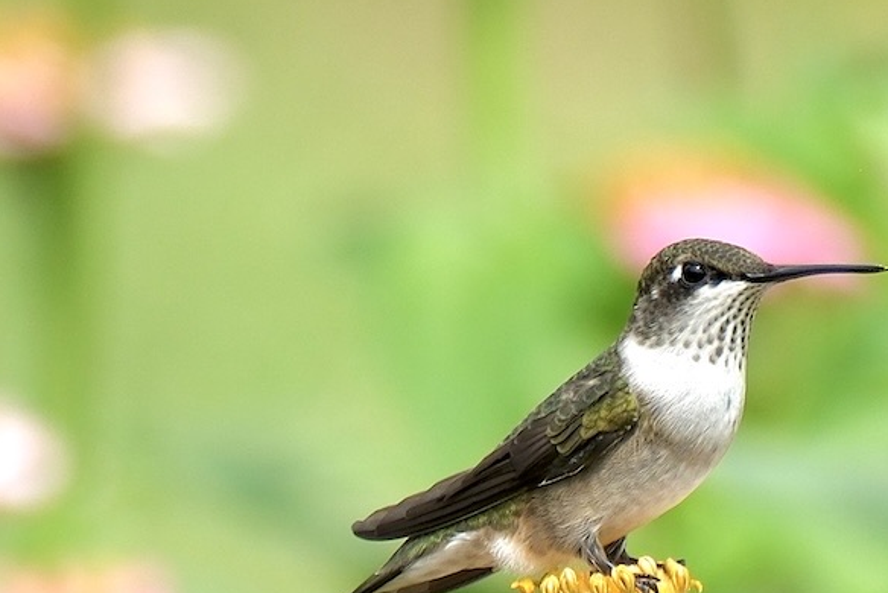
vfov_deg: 2.0
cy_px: 436
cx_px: 581
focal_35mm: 693
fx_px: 17102
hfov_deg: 3.0
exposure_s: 1/550
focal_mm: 300
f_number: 5.6
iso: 160
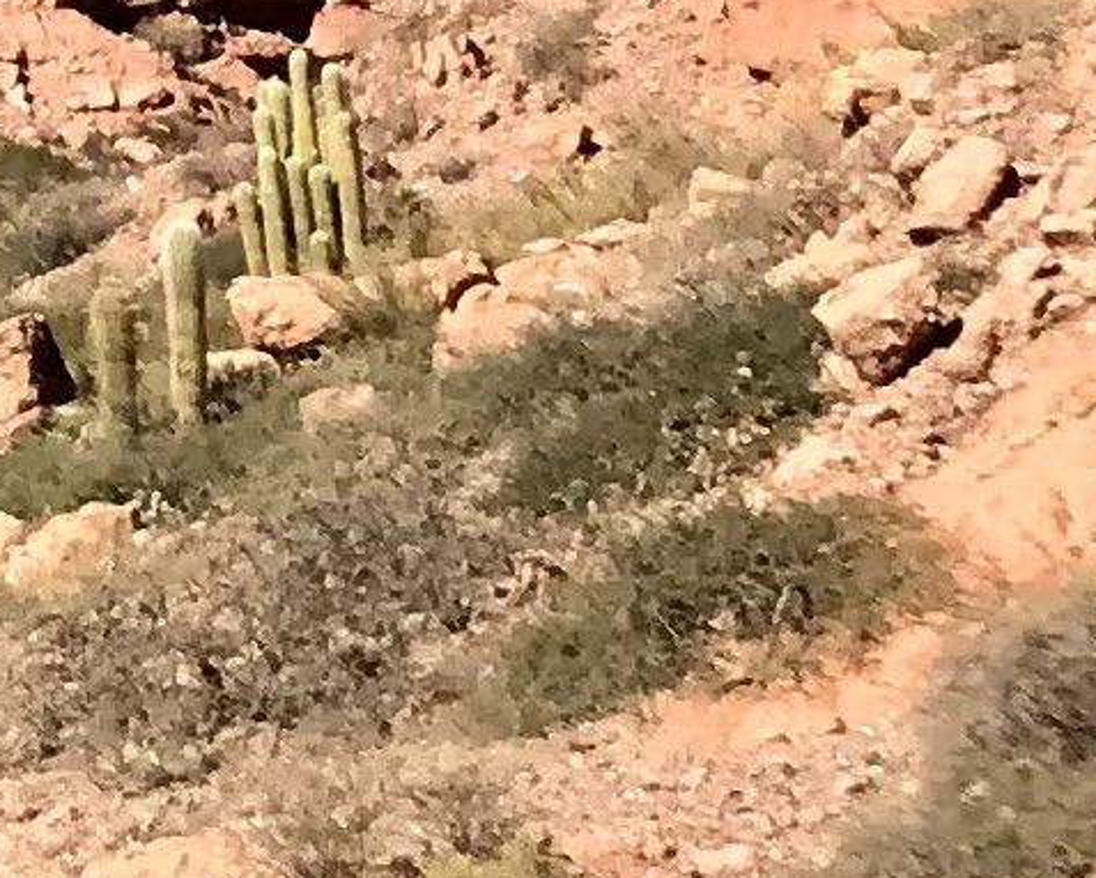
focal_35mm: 231
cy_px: -876
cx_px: -3362
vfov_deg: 6.5
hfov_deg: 6.6
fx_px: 7496
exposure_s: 1/1742
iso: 20
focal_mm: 3.99
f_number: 1.8
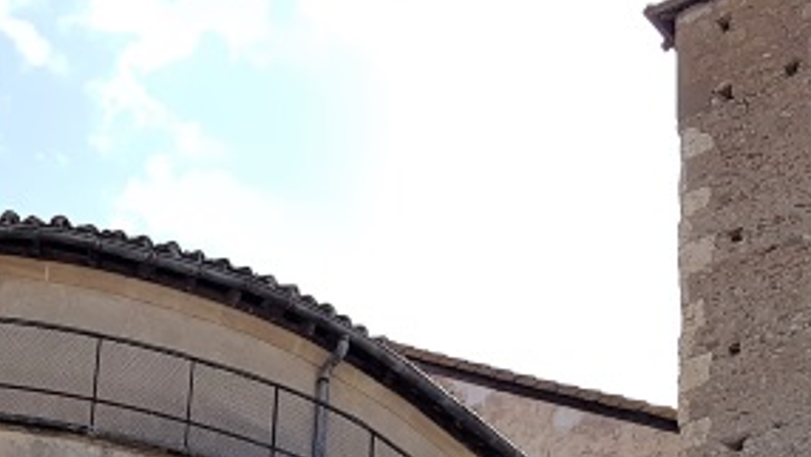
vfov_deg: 11.6
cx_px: 250
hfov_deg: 21.5
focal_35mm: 99
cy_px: 732
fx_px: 2129
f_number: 1.7
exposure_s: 1/1572
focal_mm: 4.2
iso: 40
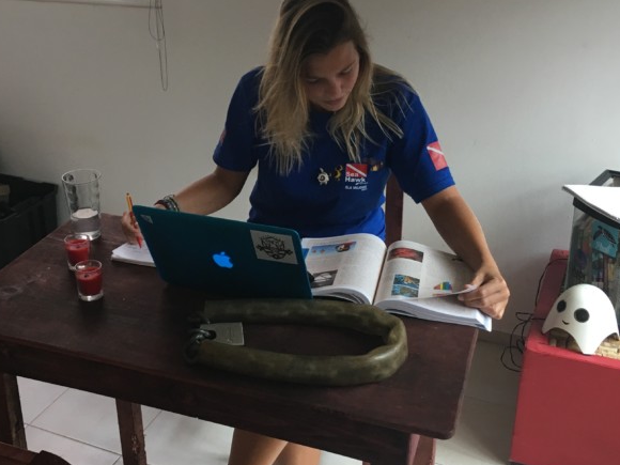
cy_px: 200
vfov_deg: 32.1
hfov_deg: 41.7
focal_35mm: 45
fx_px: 806
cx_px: 227
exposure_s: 1/30
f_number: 2.2
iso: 40
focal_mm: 4.15
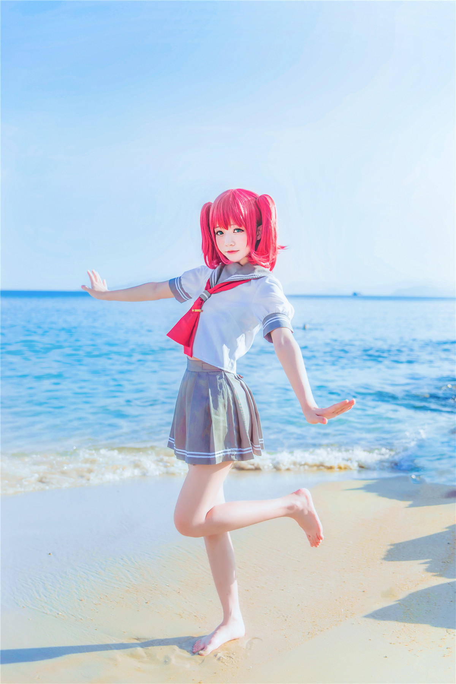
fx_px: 741
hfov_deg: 34.2
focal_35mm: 39
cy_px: 342
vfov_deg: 49.6
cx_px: 228
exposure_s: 1/1000
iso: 100
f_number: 2.8
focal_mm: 39
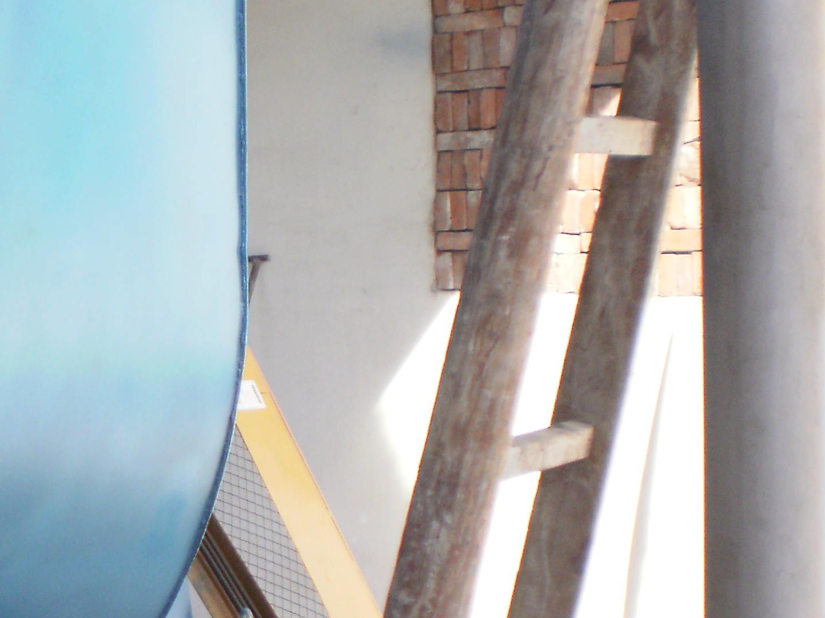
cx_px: -160
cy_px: 437
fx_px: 2359
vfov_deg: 14.9
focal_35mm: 99
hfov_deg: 18.8
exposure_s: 1/320
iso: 100
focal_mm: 6.3
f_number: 3.1
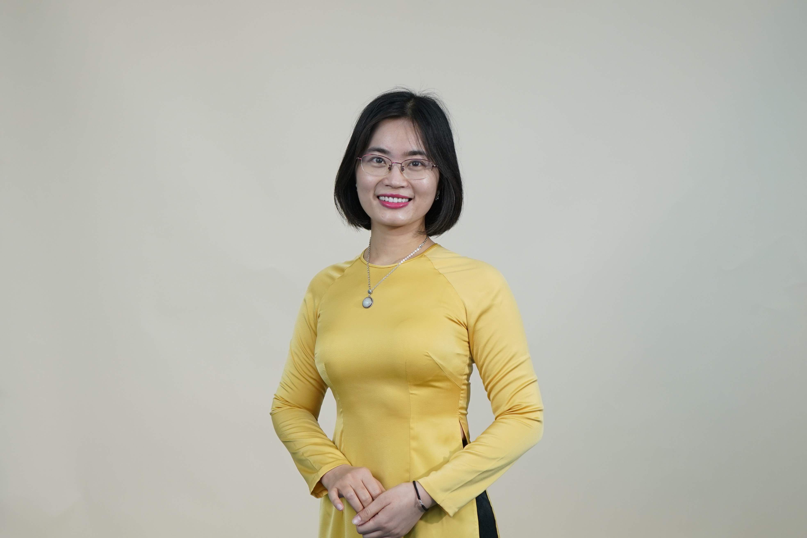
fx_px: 1143
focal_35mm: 51
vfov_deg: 26.5
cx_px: 404
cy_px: 269
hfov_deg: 38.9
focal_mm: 34
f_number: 4
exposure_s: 1/125
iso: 400
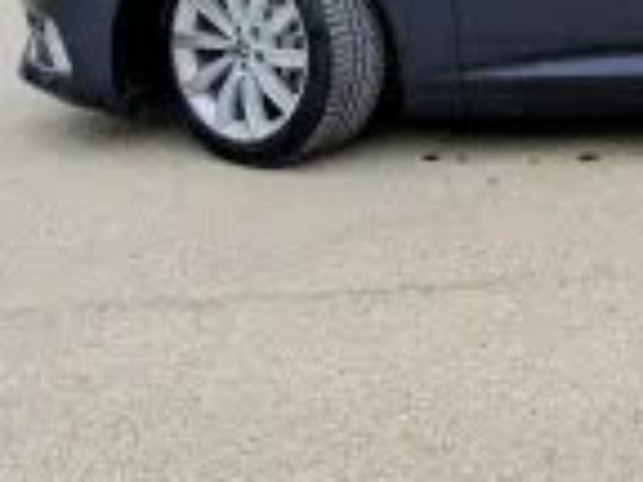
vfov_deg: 22.6
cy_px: -85
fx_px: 1115
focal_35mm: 60
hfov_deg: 27.8
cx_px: 790
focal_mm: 6.9
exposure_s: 1/556
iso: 22
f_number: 1.68
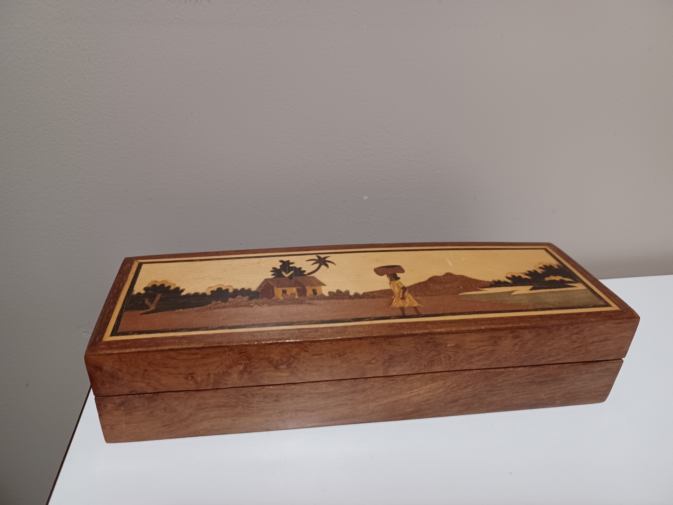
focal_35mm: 25
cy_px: 252
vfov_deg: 54.9
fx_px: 486
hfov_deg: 69.4
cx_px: 336
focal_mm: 4.6
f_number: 1.8
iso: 800
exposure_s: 1/20
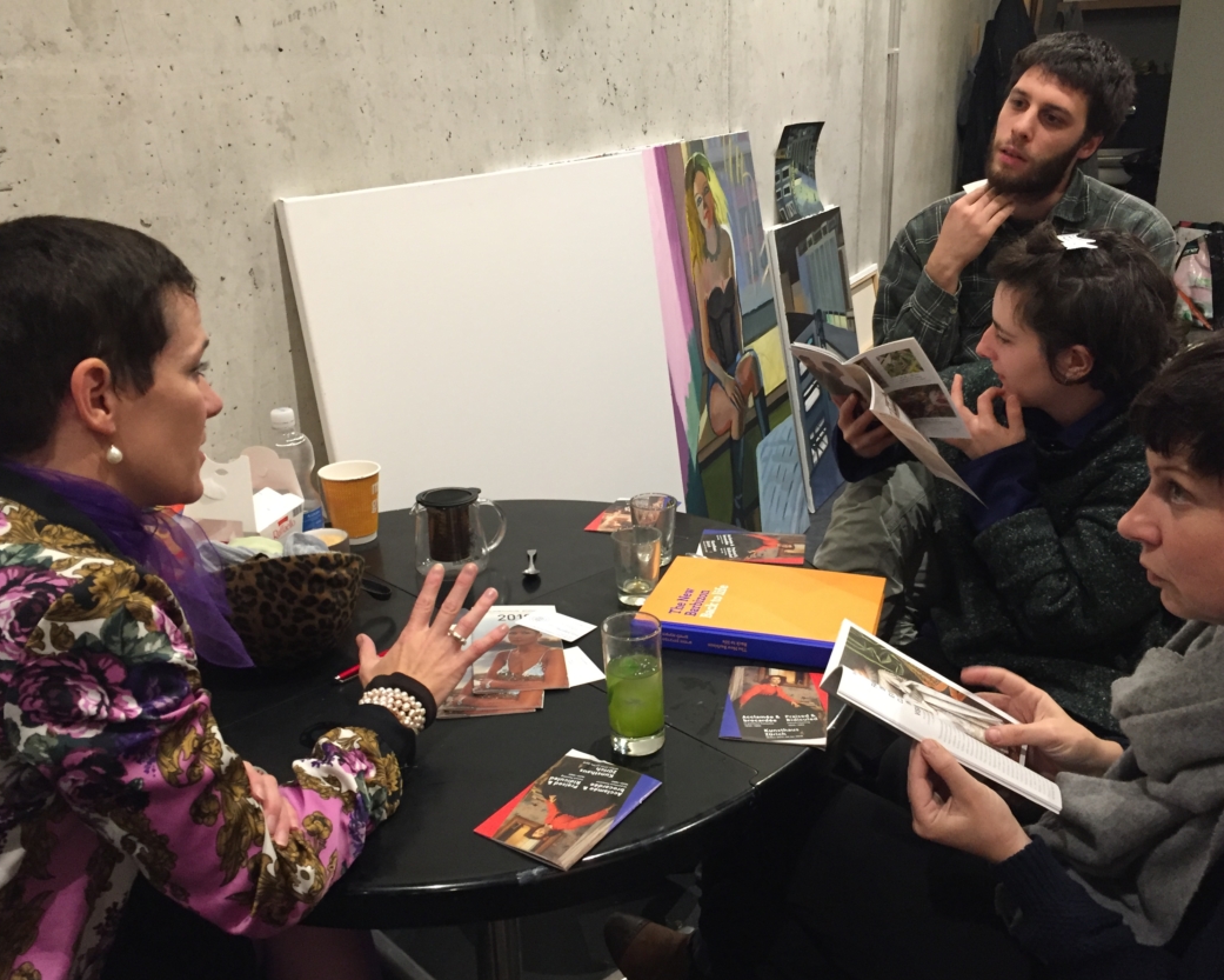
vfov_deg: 47.1
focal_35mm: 31
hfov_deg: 57.2
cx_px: 606
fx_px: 1123
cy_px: 501
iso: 200
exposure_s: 1/33
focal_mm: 4.15
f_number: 2.2
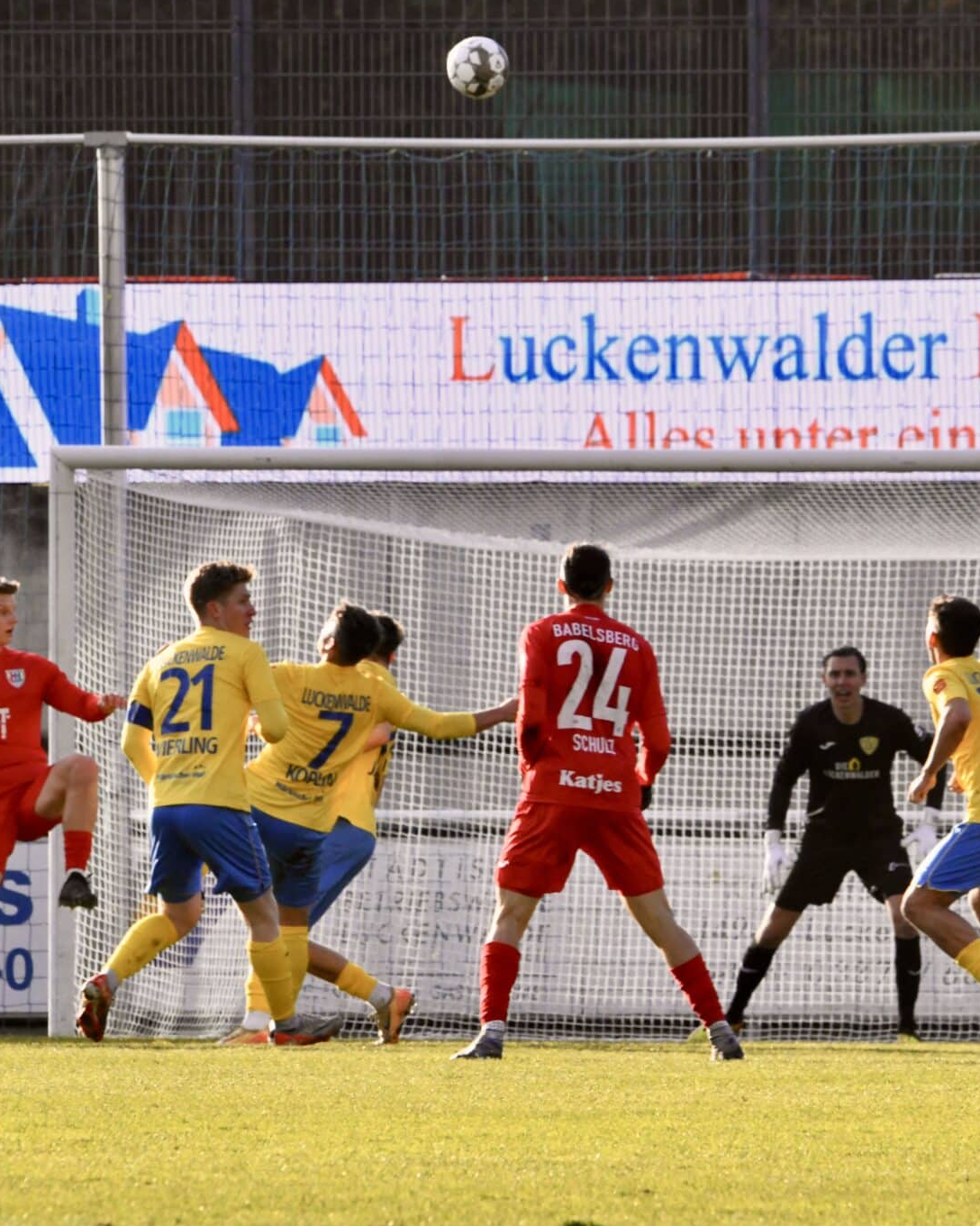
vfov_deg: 3.4
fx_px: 20493
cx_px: 825
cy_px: 612
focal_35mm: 565
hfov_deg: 2.7
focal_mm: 400
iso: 4000
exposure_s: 1/1600
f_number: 13
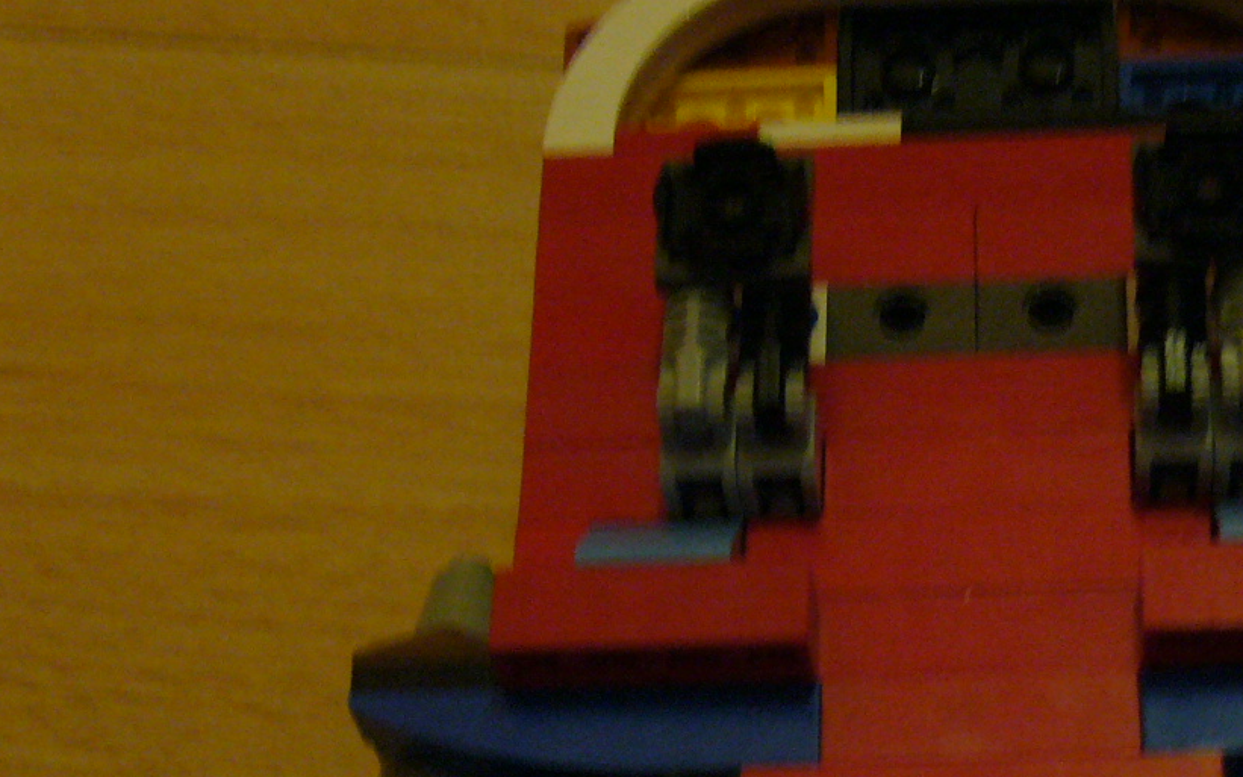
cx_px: 948
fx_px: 3150
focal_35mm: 93
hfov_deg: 22.1
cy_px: 800
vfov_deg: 13.8
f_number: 3.2
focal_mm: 7.5
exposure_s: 1/8
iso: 200
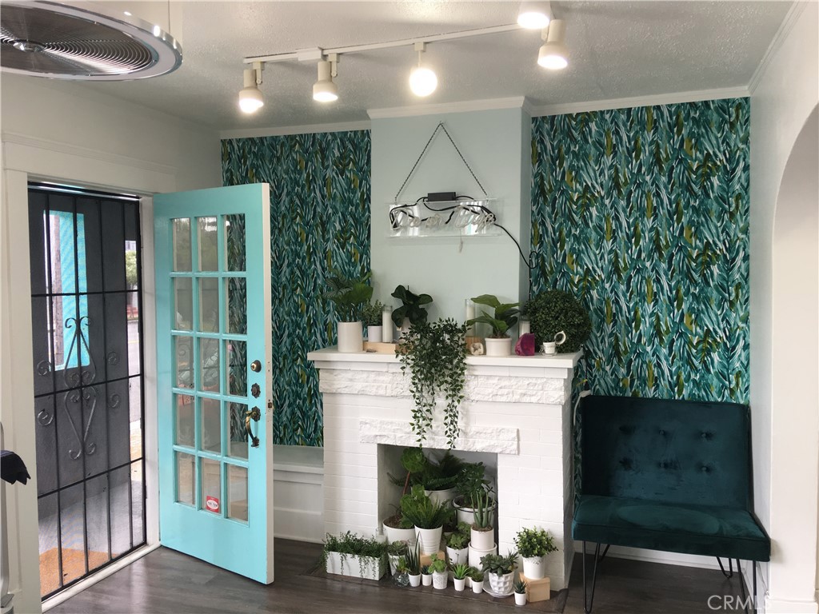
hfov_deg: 61.7
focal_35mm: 29
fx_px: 686
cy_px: 307
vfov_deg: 48.2
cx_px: 410
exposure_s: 1/30
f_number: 2.2
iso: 40
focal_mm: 4.15
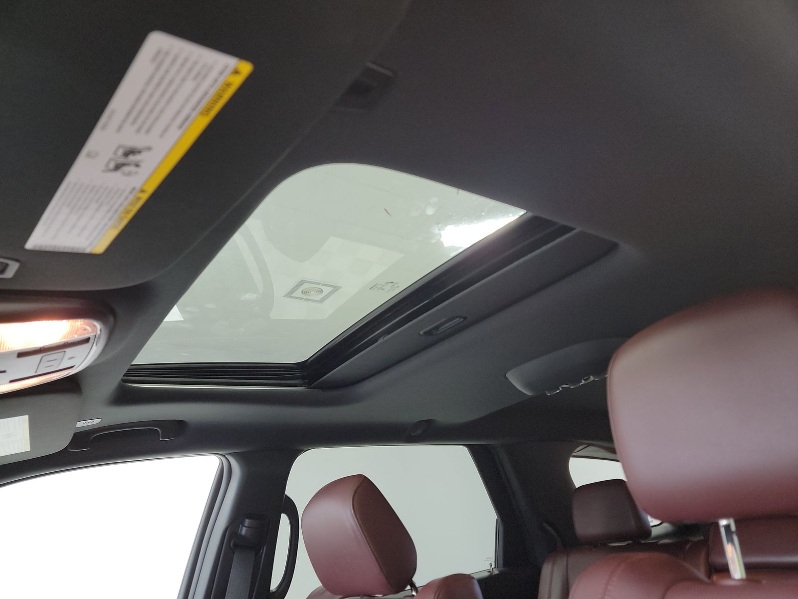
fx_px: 553
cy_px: 300
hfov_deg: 71.6
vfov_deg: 56.8
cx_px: 399
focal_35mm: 24
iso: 470
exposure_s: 1/59
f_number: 1.8
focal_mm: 6.7
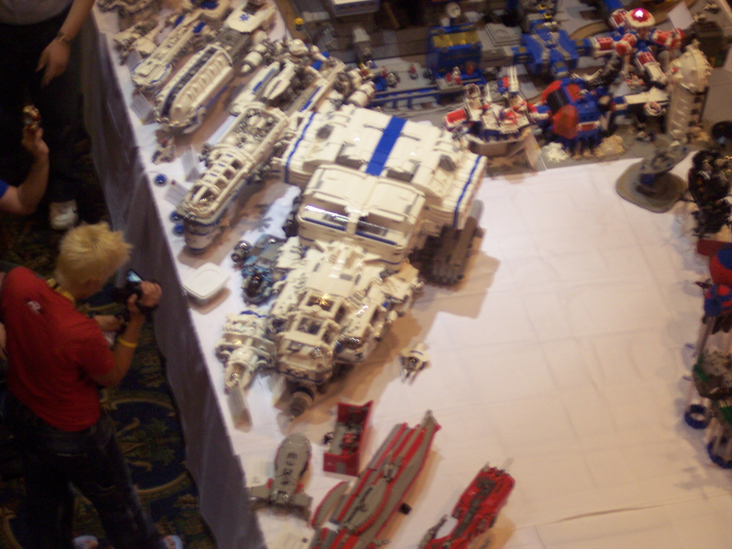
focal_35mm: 117
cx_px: 366
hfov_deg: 16.8
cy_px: 274
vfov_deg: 12.7
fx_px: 2474
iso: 200
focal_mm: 24
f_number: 4.8
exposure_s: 1/8
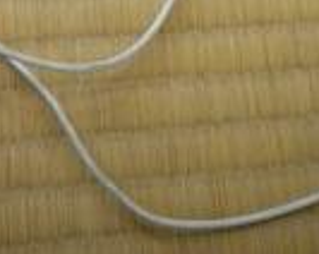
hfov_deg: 17.5
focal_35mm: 110
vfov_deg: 12.9
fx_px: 1037
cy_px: -181
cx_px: 118
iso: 400
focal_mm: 7.4
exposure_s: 1/36.1
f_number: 3.5
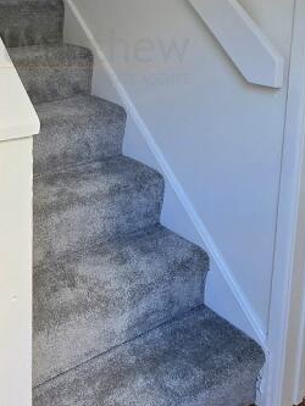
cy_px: 56
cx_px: 38
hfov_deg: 34.2
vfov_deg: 43.5
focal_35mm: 40
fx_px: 470
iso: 125
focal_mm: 2.2
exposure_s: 1/100
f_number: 2.2
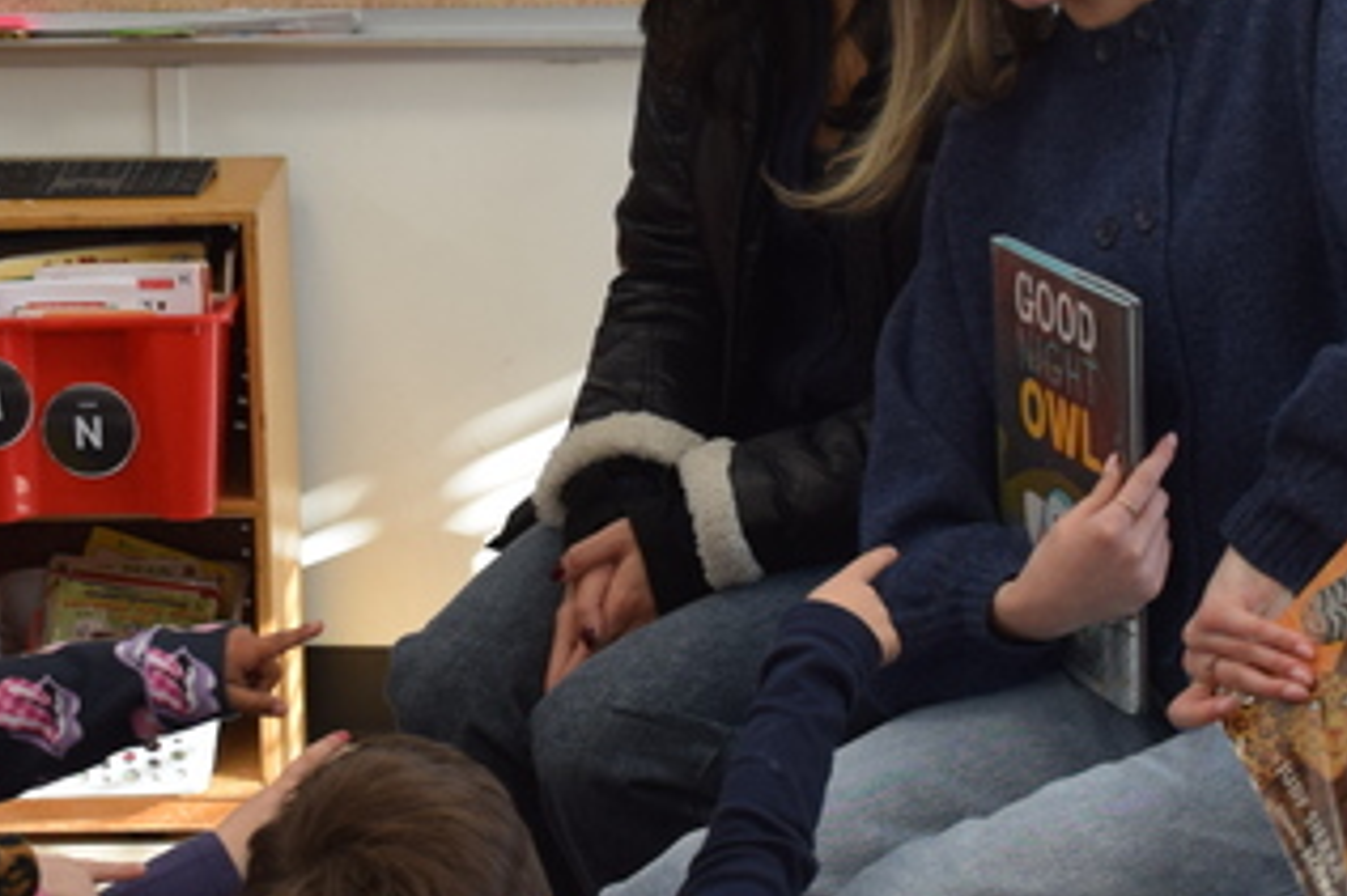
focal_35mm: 126
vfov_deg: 10.9
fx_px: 4712
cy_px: 338
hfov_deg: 16.2
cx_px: 484
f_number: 5
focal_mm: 26
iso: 400
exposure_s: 1/100
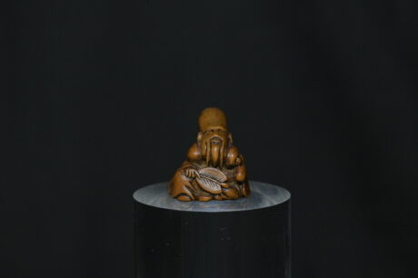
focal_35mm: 105
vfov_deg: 13.0
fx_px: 1218
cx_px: 209
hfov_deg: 19.5
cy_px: 139
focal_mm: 105
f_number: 10
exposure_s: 1/125
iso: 4000
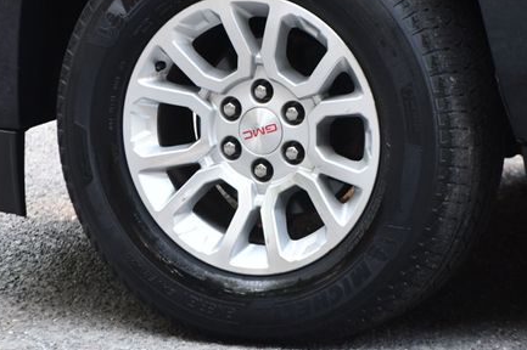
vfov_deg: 4.8
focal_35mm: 288
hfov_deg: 7.2
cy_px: 112
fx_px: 4213
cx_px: 276
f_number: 4.8
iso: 1400
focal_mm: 130
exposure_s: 1/125
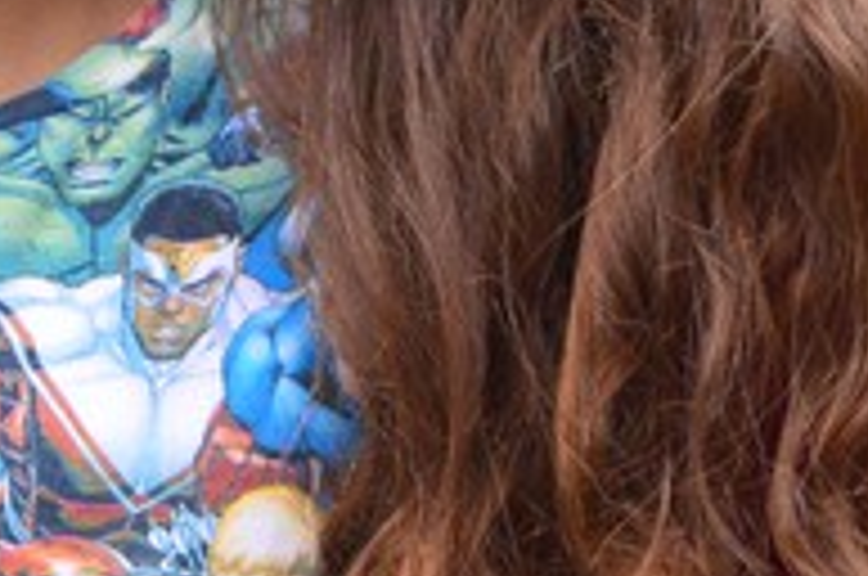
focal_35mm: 231
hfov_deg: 8.9
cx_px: 189
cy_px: -232
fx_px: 5552
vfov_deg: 5.9
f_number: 4.8
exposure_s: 1/250
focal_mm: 29
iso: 800
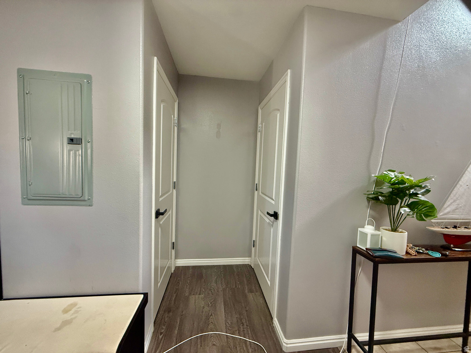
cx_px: 236
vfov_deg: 85.7
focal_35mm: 14
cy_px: 176
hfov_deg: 102.1
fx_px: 190
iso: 320
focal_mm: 2.22
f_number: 2.2
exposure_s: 1/96
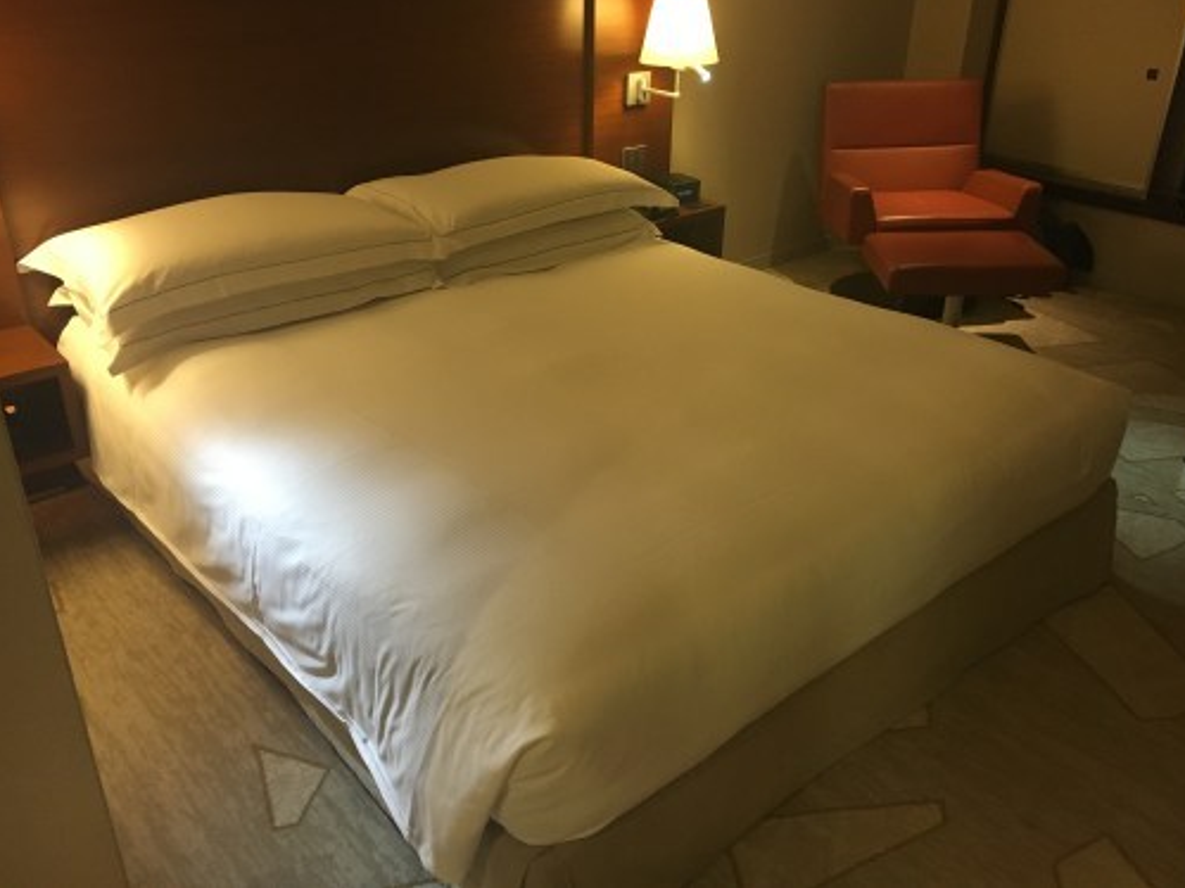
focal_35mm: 30
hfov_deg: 60.0
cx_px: 608
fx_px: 1027
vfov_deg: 46.8
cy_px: 431
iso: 200
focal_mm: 4.15
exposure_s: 1/30
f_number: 2.2
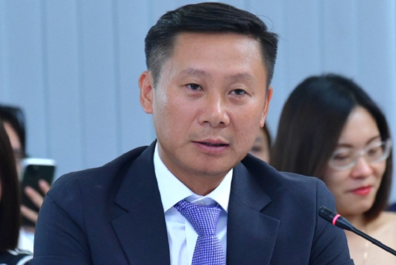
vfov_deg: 6.9
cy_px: 132
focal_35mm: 200
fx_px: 2202
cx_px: 198
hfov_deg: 10.3
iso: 3200
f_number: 6.3
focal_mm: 200
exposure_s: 1/200
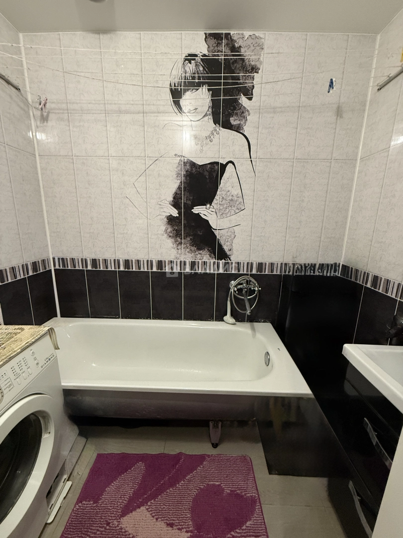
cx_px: 202
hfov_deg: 85.7
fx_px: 217
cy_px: 269
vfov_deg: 102.1
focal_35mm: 14
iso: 400
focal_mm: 2.22
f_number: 2.2
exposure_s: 1/50
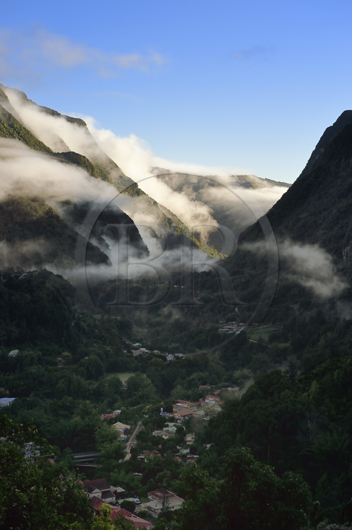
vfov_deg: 28.9
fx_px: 1028
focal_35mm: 70
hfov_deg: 19.4
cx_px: 176
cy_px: 265
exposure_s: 1/320
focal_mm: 70
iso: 200
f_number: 10
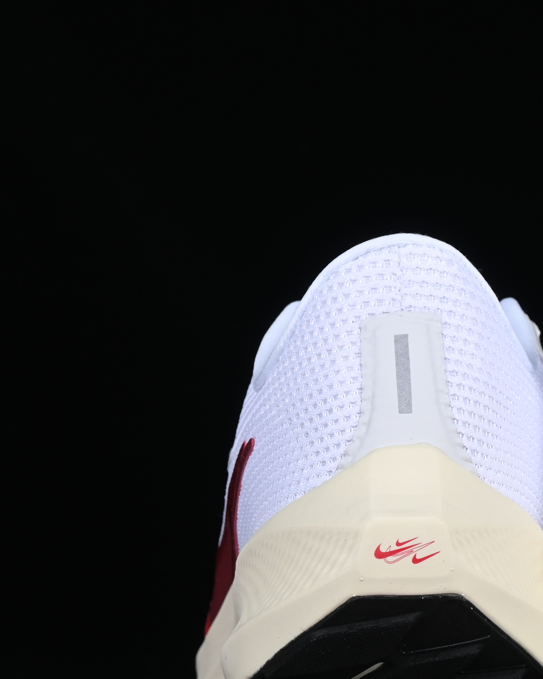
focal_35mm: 172
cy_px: 356
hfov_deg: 8.9
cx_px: 589
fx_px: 3456
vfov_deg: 11.2
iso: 160
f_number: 8
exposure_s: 1/160
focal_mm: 50
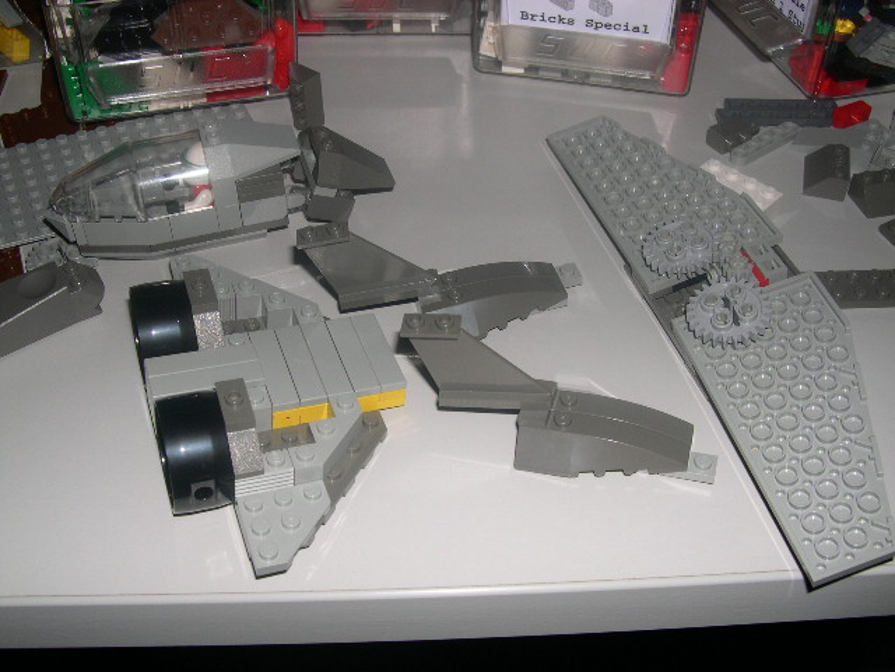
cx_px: 448
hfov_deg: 49.0
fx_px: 982
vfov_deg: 37.7
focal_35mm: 38
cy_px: 336
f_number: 7.6
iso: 100
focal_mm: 8
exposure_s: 1/60
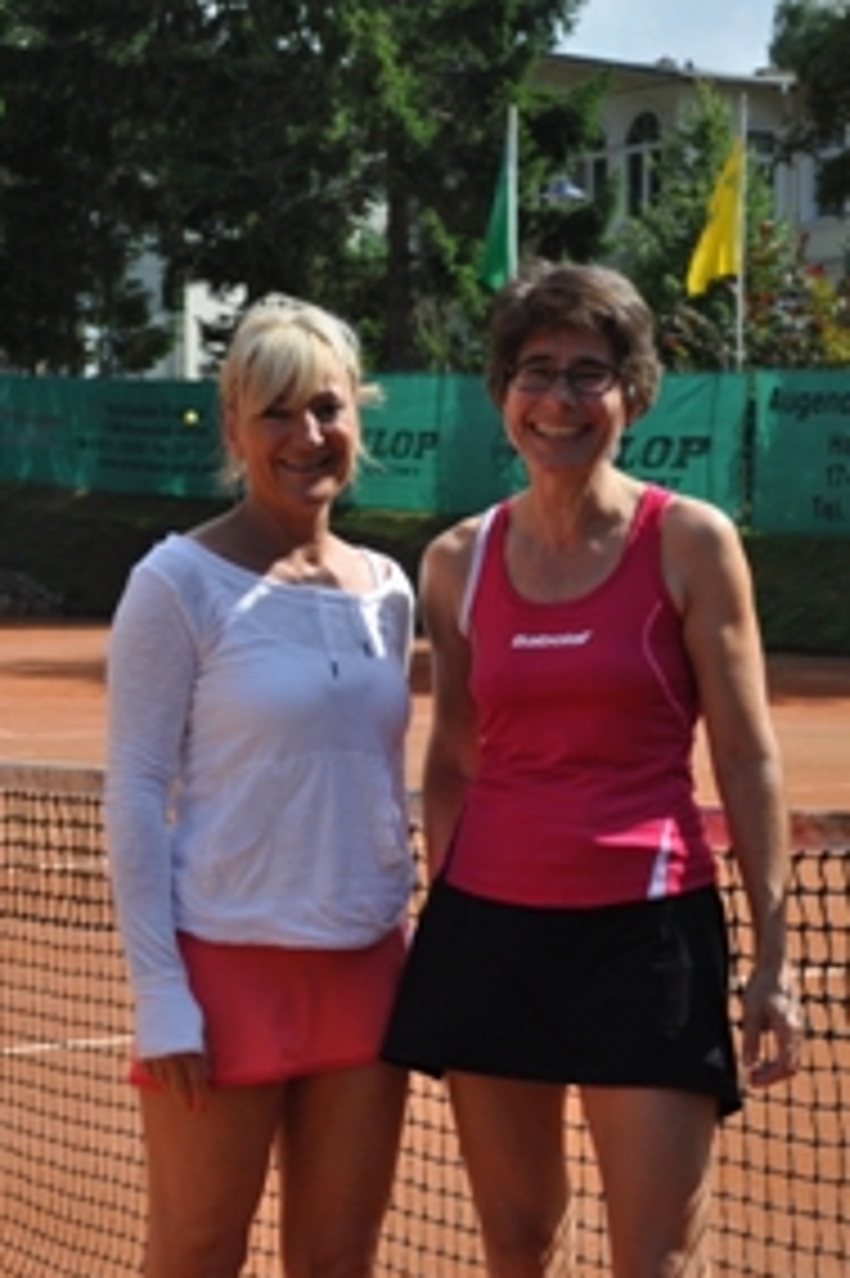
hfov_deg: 16.5
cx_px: 310
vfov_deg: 24.5
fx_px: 2935
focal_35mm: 83
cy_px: 621
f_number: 6.3
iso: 400
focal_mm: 35
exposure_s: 1/1600
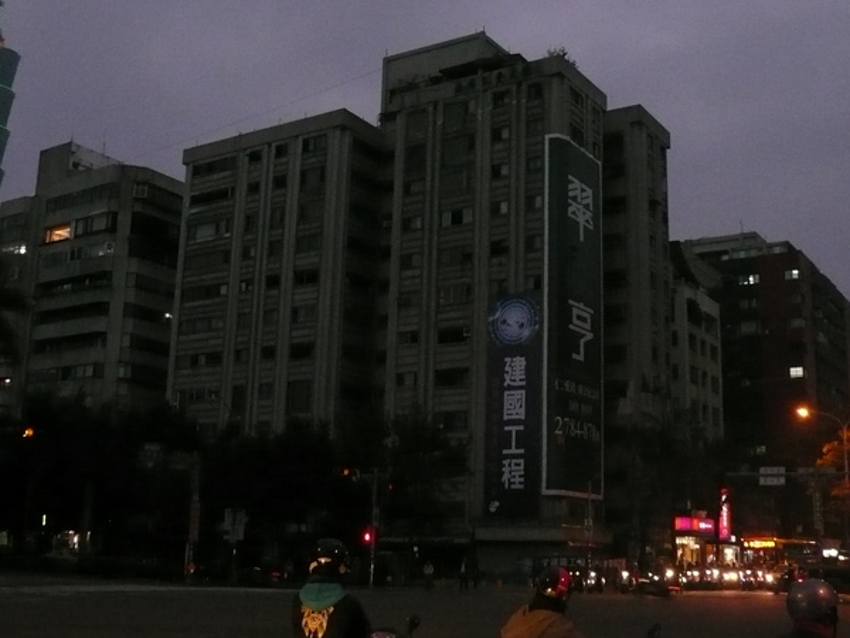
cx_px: 425
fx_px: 1080
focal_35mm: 44
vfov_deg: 32.9
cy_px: 319
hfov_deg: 42.9
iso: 400
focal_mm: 4.7
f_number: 2.8
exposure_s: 1/30
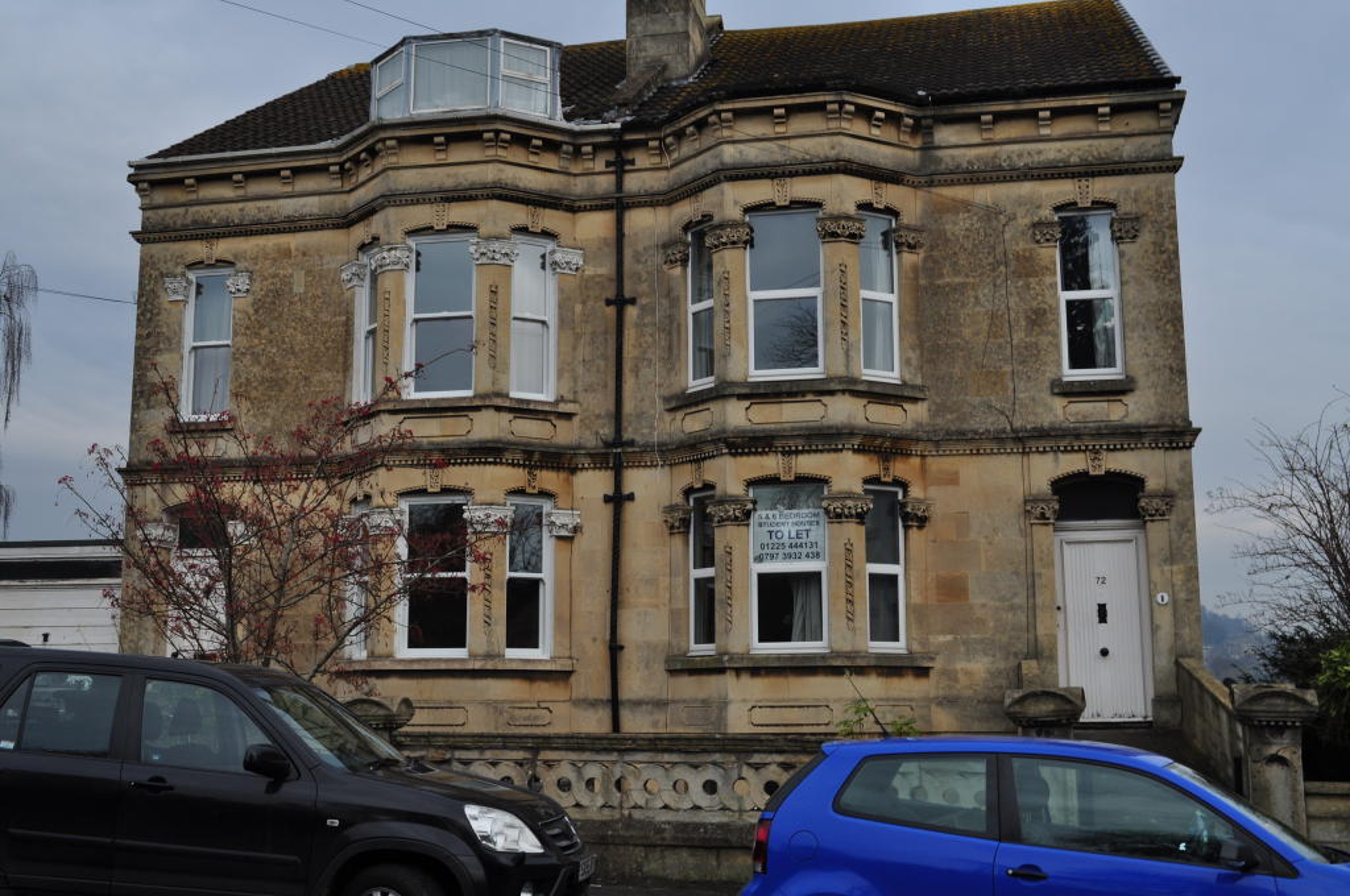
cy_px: 448
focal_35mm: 42
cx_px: 675
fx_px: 1573
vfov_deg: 31.8
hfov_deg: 46.5
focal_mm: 28
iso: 200
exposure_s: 1/160
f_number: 9
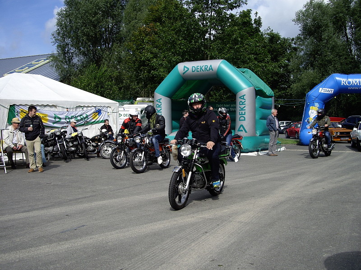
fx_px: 396
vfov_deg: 37.7
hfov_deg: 49.0
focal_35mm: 38
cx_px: 180
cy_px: 135
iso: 50
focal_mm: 7.9
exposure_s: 1/250
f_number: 5.6
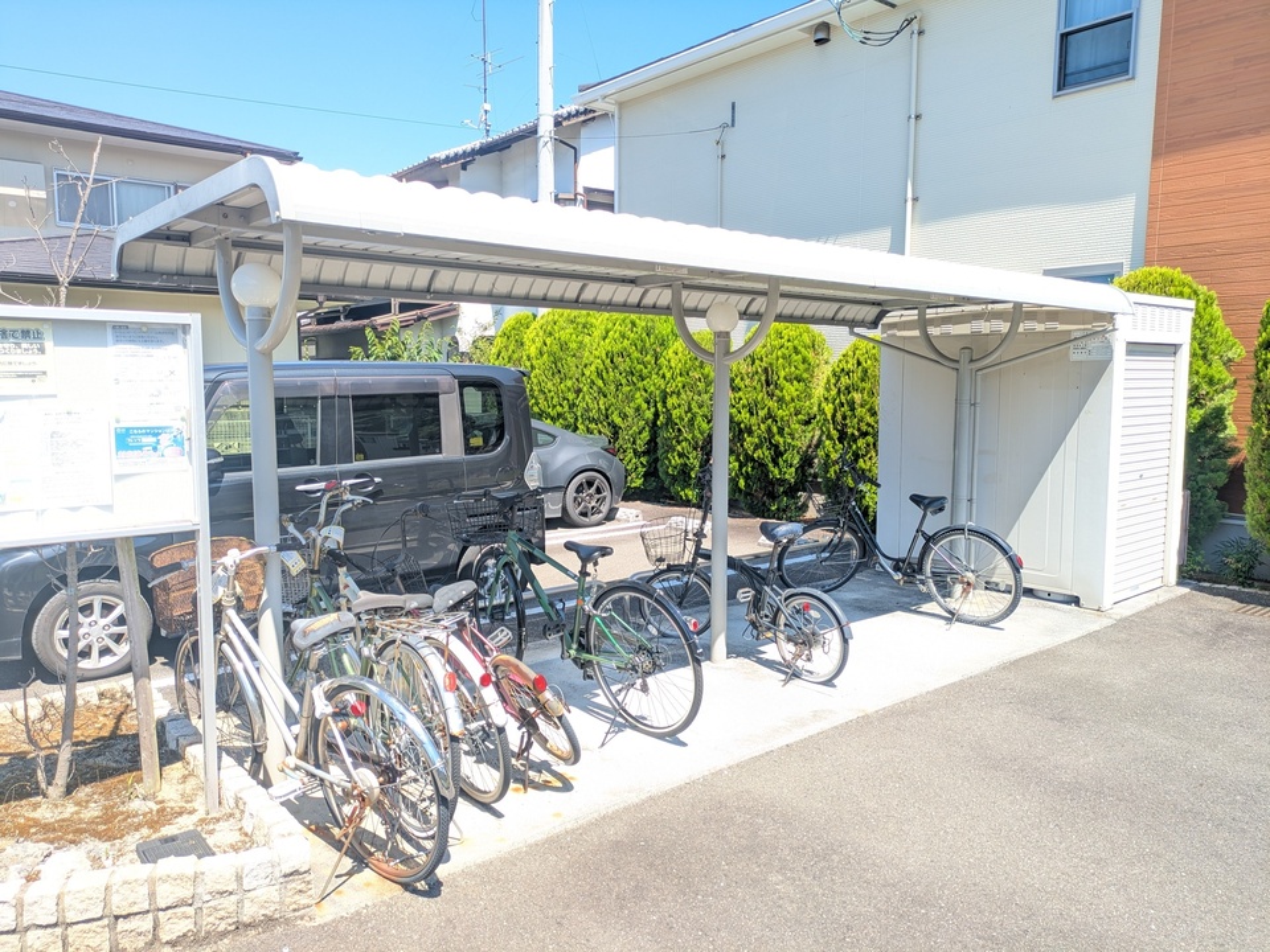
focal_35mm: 25
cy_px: 476
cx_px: 635
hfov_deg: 69.4
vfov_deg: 54.9
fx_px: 917
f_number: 1.89
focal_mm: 5.43
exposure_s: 1/477
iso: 41
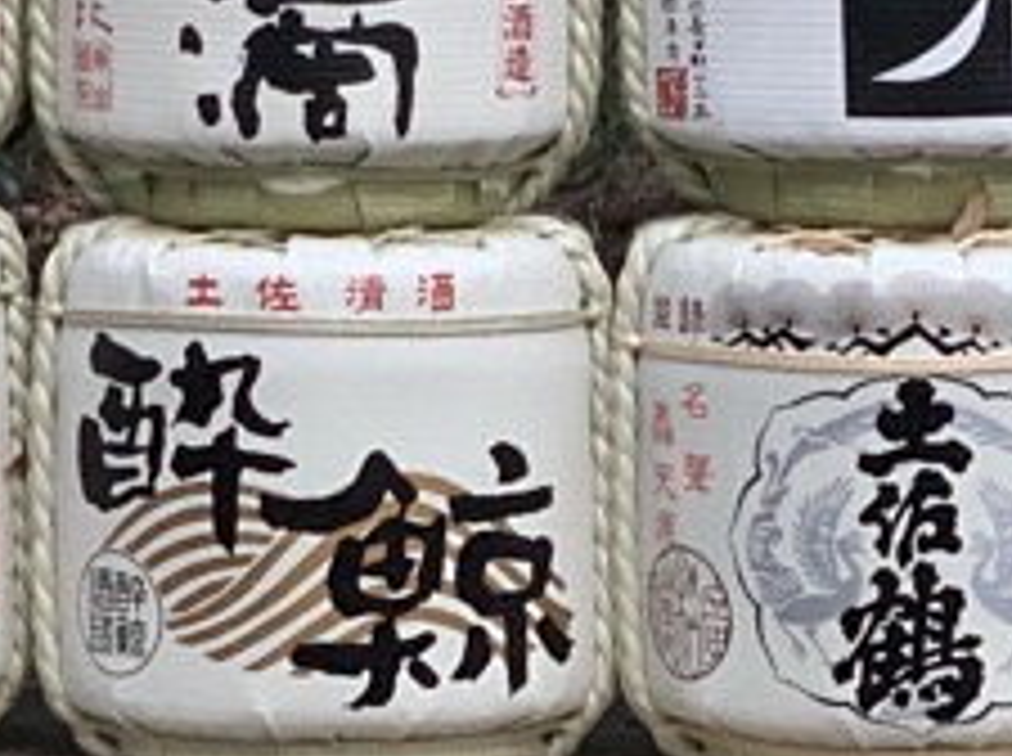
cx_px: 106
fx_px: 7210
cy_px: -914
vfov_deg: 5.8
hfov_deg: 8.0
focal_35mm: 247
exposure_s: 1/88
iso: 125
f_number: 2.4
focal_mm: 6
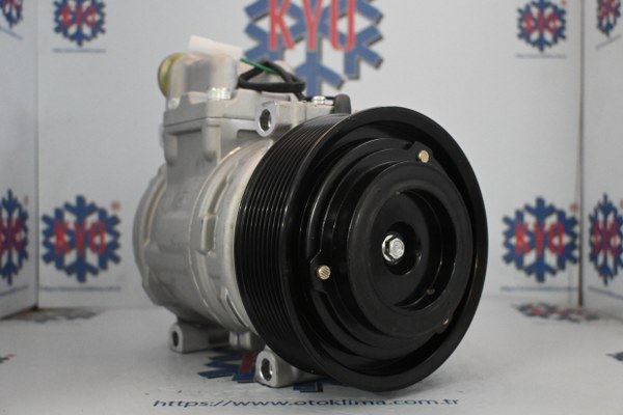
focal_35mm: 38
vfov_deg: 35.5
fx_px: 649
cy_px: 208
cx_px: 312
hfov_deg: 51.3
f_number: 4.2
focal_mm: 25
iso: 7200
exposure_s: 1/60
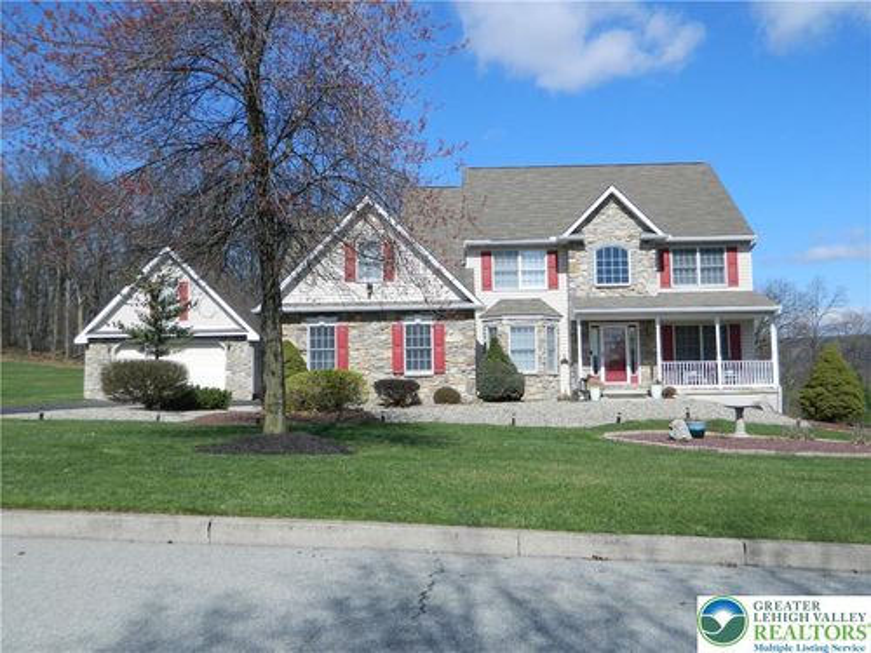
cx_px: 436
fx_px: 780
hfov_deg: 58.4
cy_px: 326
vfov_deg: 45.4
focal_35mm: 31
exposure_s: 1/250
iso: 110
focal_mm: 5.6
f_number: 9.1
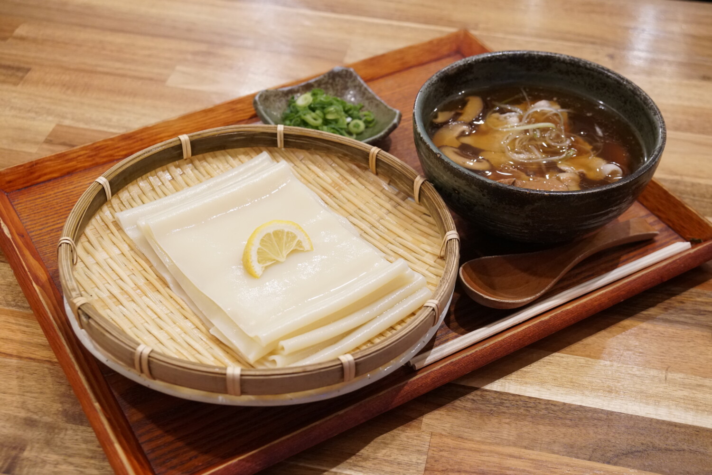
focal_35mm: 52
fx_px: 1038
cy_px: 238
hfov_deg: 37.9
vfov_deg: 25.8
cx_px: 356
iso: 1600
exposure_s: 1/80
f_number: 4.5
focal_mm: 35
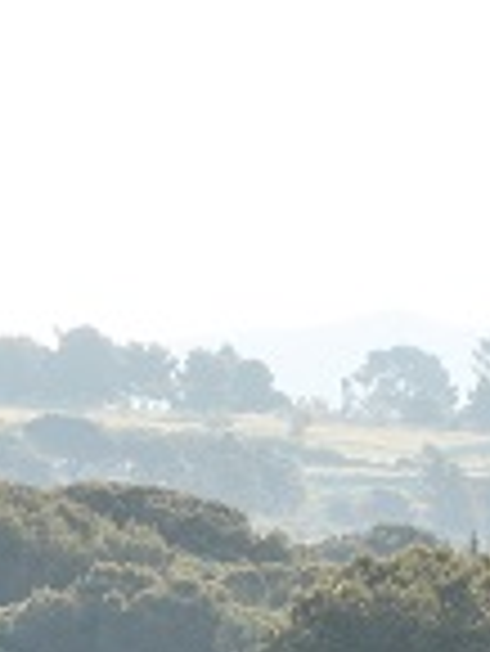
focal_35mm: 852
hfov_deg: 1.7
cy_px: 1016
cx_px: -211
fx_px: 16057
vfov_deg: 2.3
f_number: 14
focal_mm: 116
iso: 320
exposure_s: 1/160
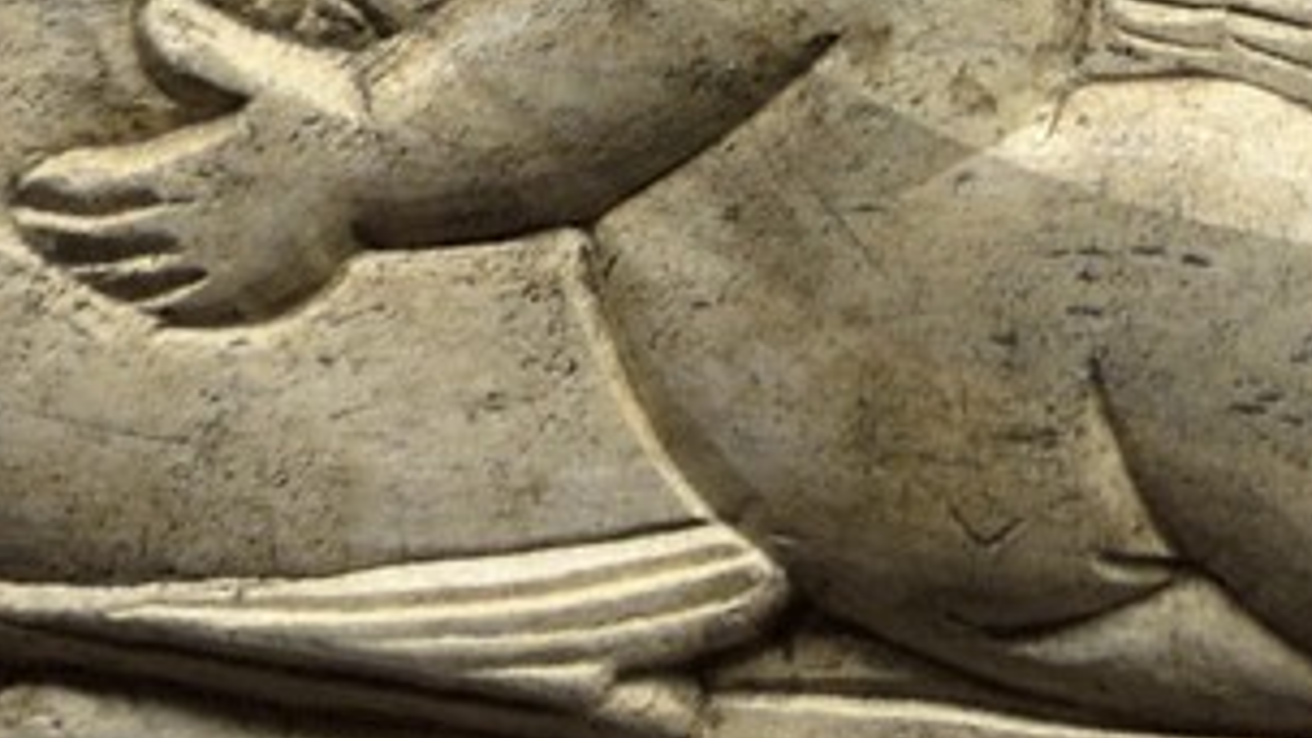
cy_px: -1321
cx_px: 1584
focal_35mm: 265
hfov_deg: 8.1
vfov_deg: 4.4
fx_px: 9219
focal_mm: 48
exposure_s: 1/60
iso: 800
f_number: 6.3
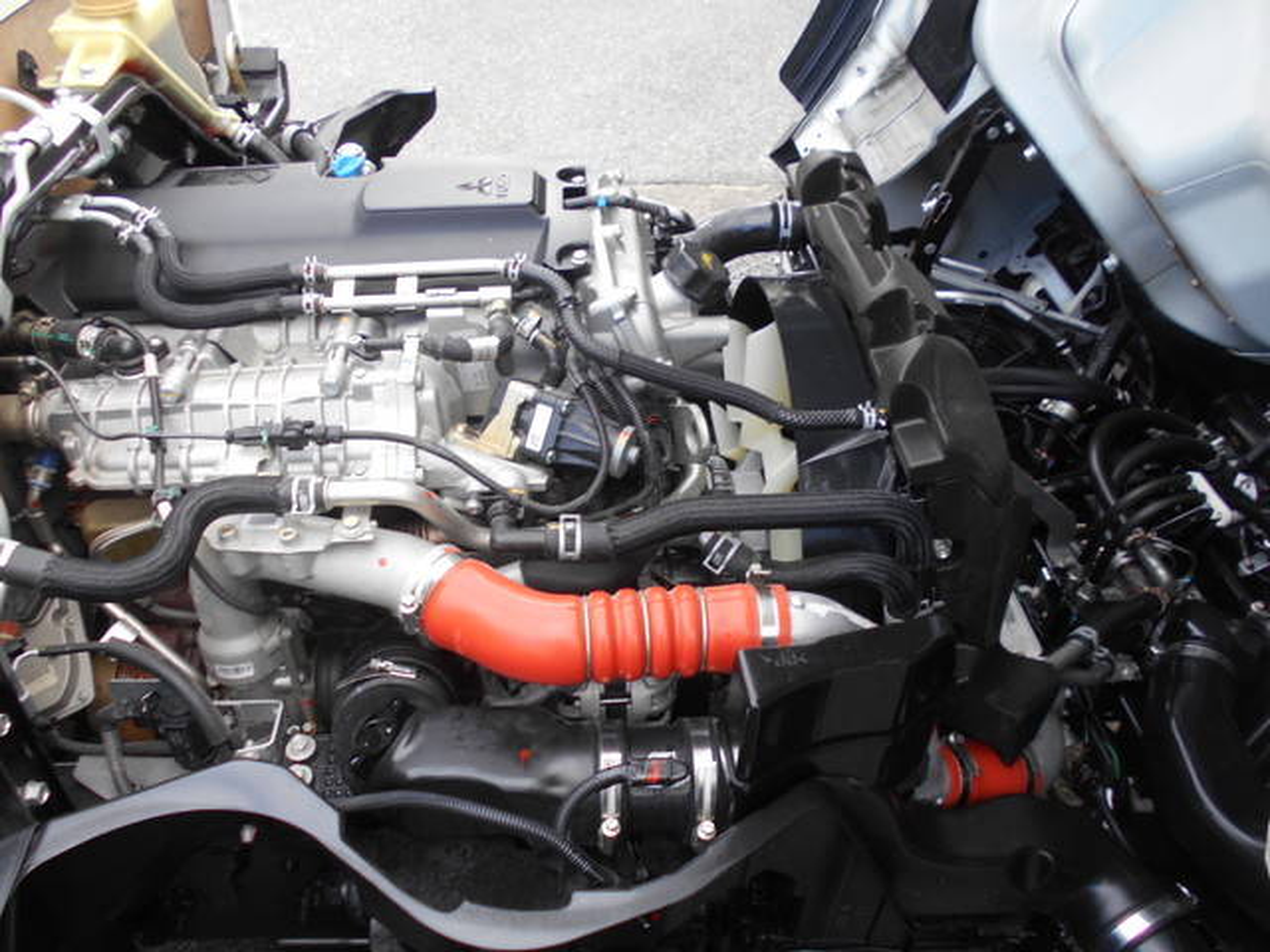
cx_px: 635
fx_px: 954
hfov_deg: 67.3
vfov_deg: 53.1
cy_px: 476
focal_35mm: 26
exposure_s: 1/50
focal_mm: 4.6
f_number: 3.2
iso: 80
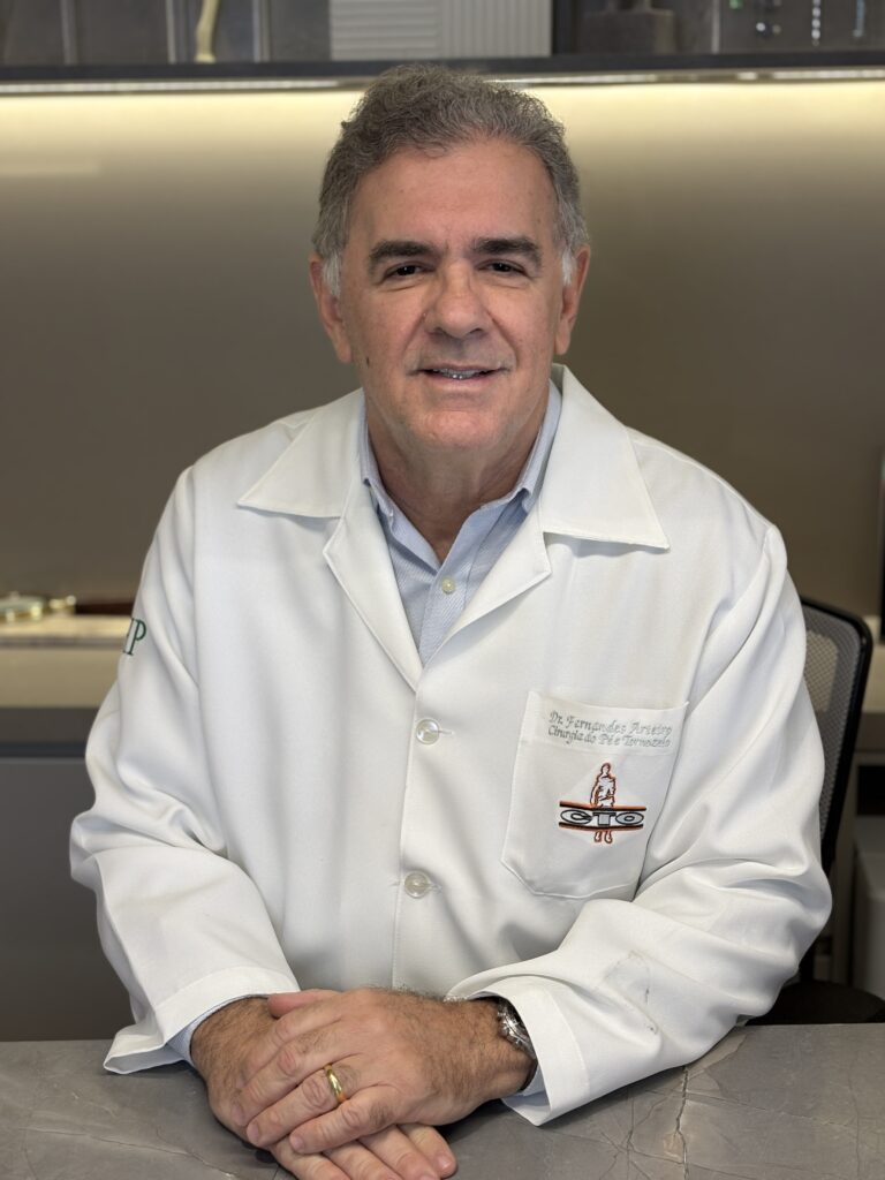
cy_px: 590
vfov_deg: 36.8
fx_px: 1773
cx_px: 442
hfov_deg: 28.0
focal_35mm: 52
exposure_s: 1/60
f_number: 1.6
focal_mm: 5.96
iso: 80
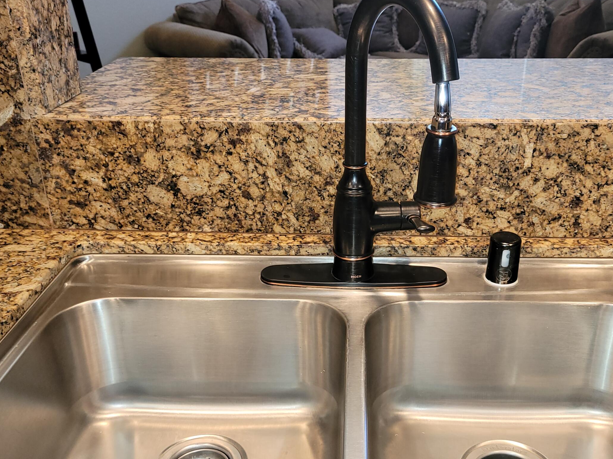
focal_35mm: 38
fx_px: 673
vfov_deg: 37.6
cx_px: 352
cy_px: 265
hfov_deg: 48.8
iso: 100
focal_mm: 5.4
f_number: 1.8
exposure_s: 1/40
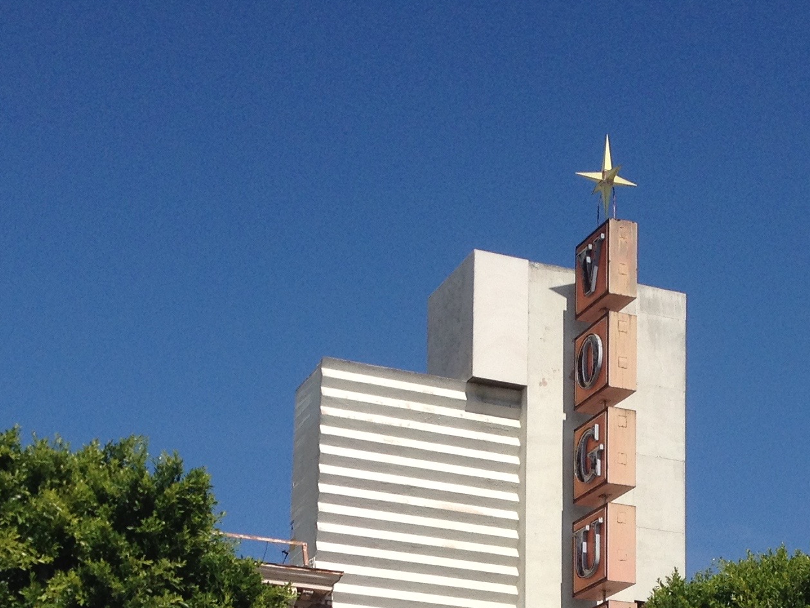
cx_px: 516
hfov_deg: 21.5
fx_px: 2130
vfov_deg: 15.6
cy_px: 730
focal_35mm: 91
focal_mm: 4.28
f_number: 2.4
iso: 50
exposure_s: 1/2632
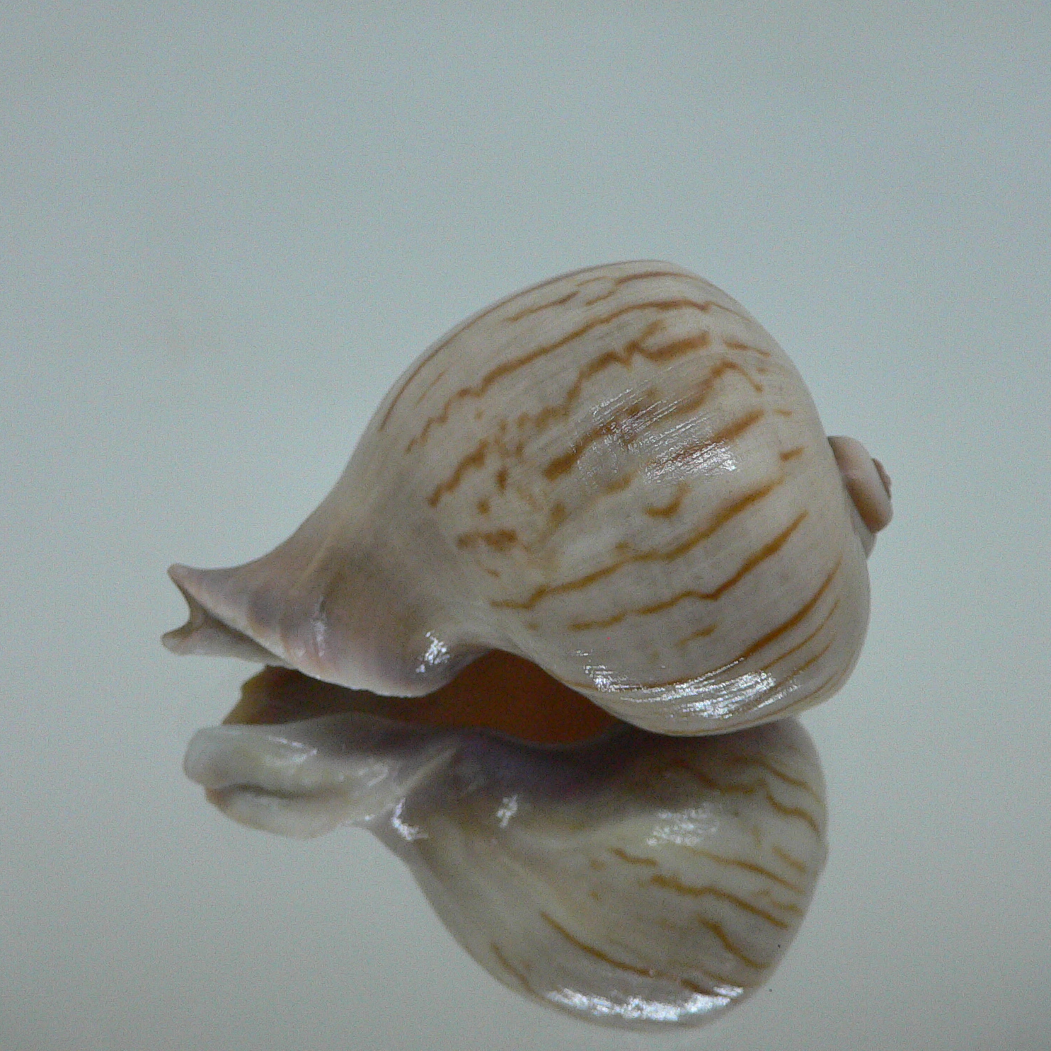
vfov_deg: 40.0
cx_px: 529
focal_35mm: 42
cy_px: 533
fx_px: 1443
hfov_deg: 40.0
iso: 200
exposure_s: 1/60
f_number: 2.8
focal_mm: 4.6
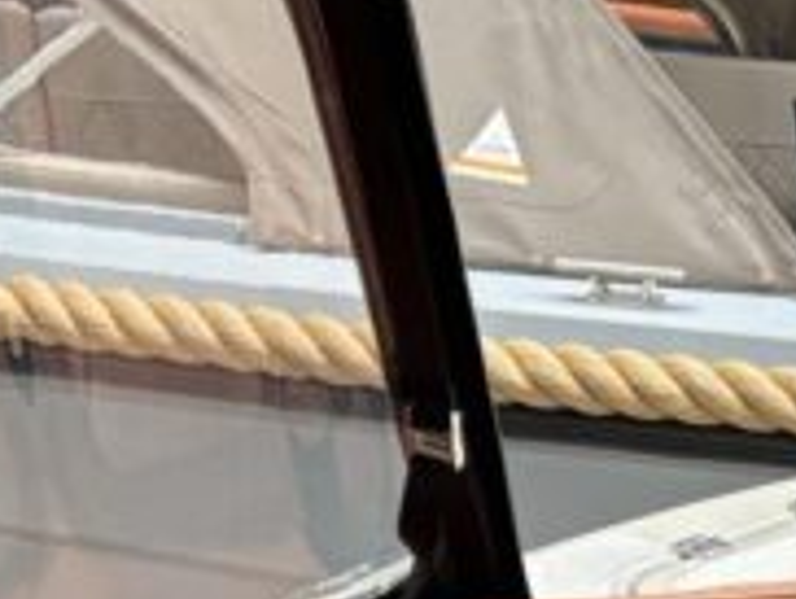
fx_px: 3362
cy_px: 1316
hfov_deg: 12.8
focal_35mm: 146
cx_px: 1203
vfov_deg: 9.3
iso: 125
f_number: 1.6
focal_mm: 5.96
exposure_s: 1/121
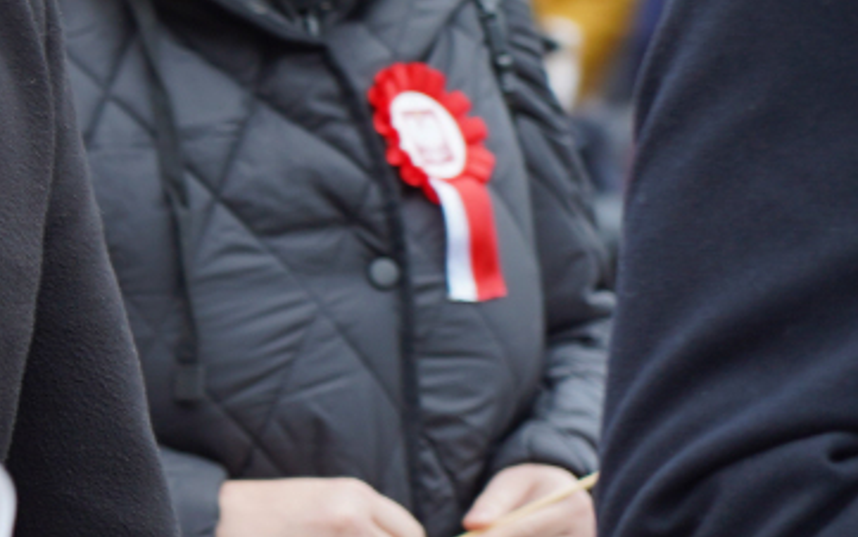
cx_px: -675
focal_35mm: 378
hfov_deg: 5.5
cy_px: 27
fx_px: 8843
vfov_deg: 3.5
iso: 200
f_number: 4
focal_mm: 103
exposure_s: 1/100
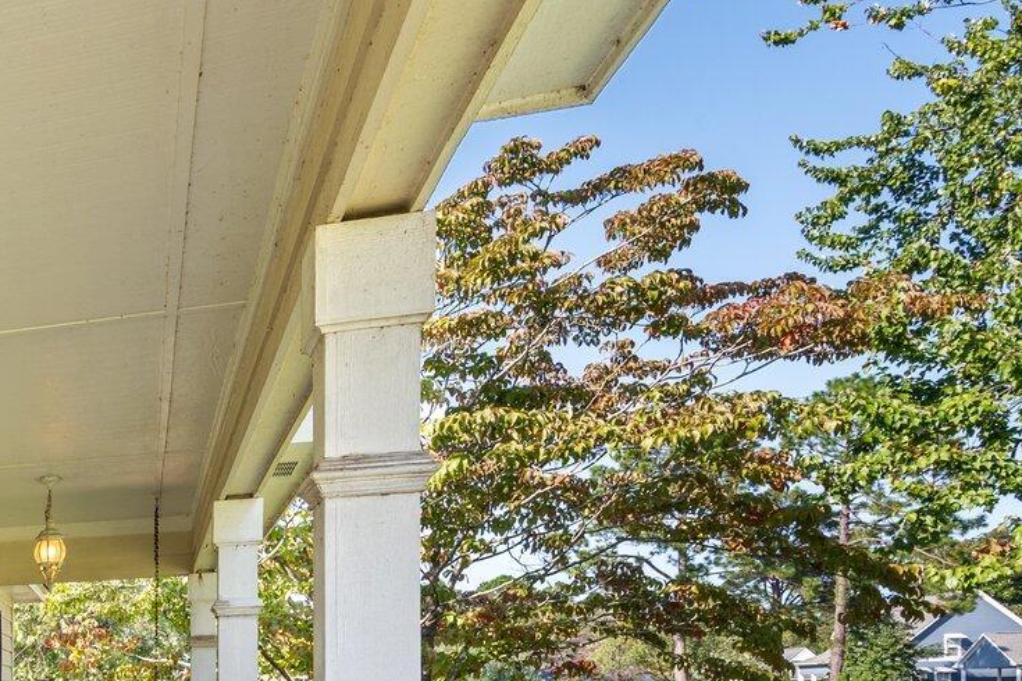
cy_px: 803
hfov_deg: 34.8
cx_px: -303
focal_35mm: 39
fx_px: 1107
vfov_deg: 29.7
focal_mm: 14
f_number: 11
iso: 100
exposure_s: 1/10
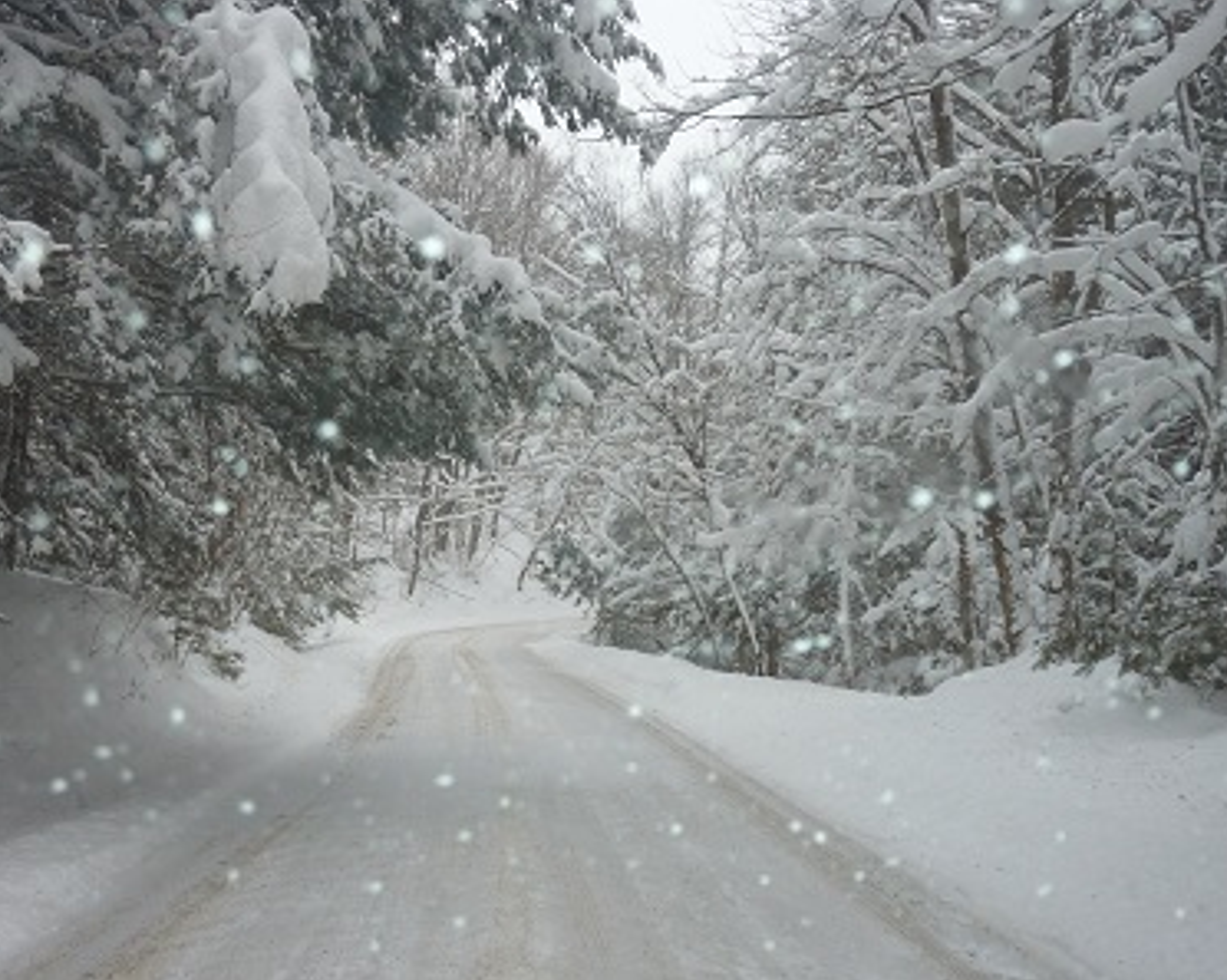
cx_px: 590
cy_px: 492
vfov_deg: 35.6
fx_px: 1524
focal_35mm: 42
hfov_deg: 43.8
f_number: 3.6
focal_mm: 6.5
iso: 100
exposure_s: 1/80
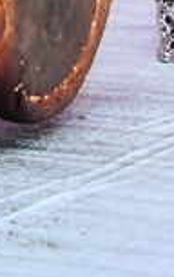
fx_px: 2815
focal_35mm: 372
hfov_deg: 3.2
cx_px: -830
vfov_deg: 5.3
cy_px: -522
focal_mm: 40
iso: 2500
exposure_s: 1/160
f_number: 5.6
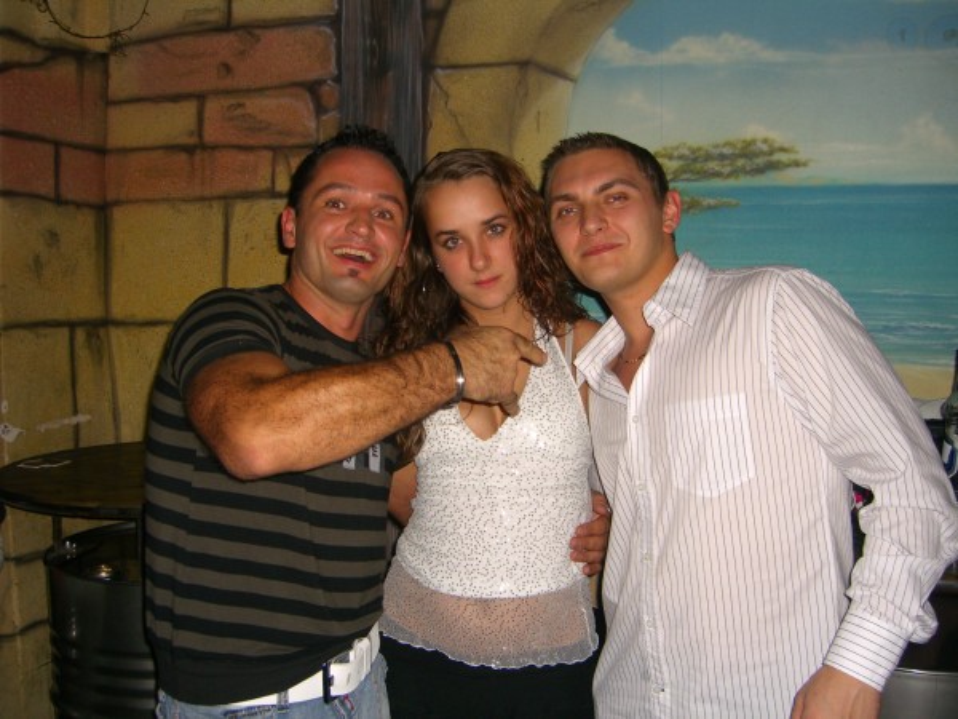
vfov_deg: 37.7
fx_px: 1052
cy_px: 360
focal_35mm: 38
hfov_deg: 49.0
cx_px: 479
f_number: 2.8
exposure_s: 1/60
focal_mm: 7.9
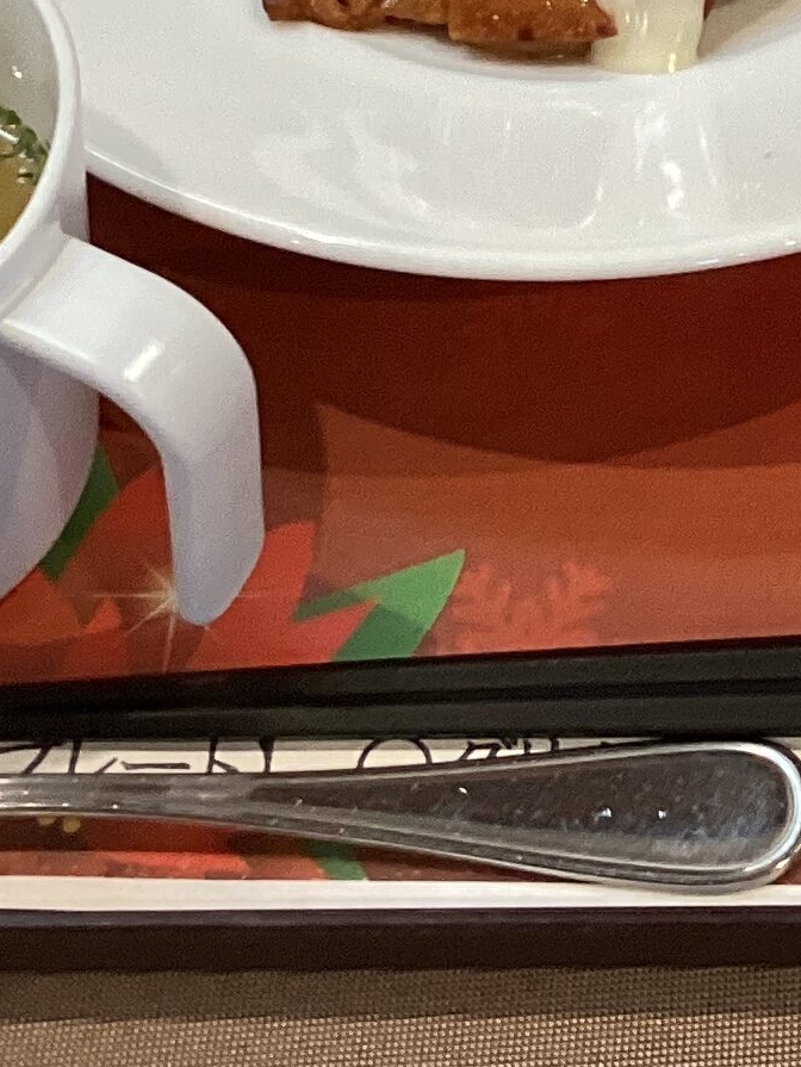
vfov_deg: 16.5
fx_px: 3484
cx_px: 824
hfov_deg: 12.9
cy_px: -292
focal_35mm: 113
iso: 160
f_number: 2.4
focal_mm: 3.3
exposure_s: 1/60
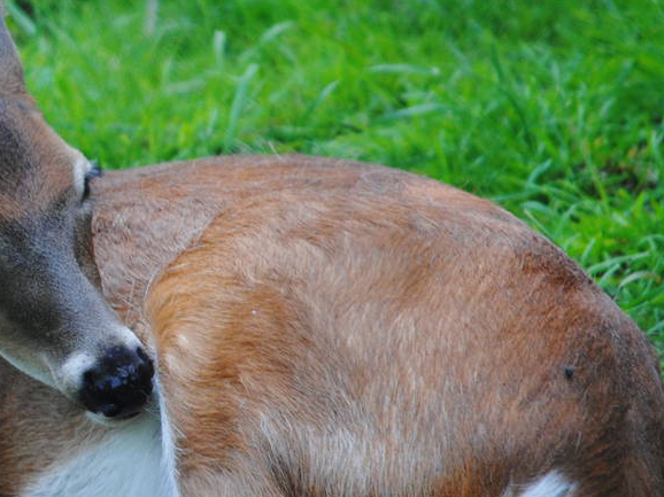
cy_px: 292
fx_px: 16873
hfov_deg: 2.3
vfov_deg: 1.7
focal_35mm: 880
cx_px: -70
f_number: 5.3
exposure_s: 1/400
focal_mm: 220
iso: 400
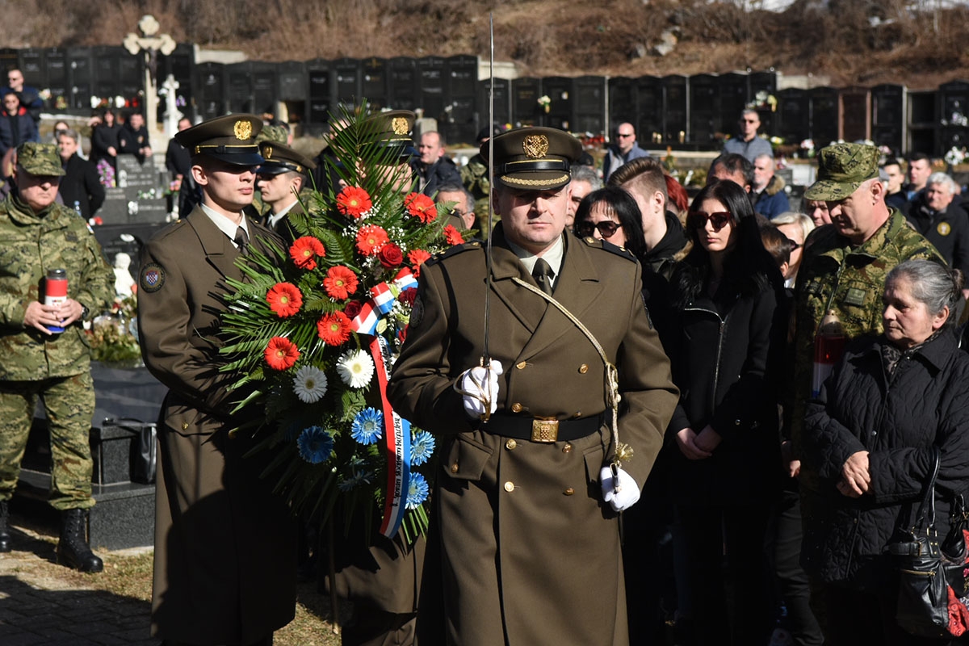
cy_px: 323
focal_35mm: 82
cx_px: 484
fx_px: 2220
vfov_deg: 16.6
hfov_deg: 24.6
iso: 400
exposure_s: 1/2500
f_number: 5.6
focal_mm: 55
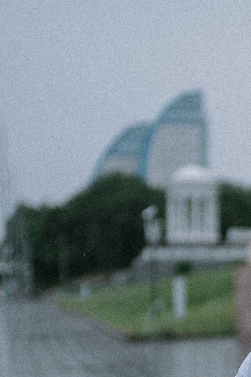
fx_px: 1568
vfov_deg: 13.5
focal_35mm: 150
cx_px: 306
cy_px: 388
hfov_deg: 9.0
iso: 320
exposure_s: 1/1000
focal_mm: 35
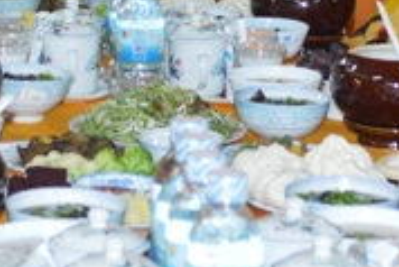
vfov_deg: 7.5
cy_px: 7
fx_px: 2030
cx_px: 177
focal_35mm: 183
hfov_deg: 11.2
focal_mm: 34
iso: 1800
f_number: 5
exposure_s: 1/60
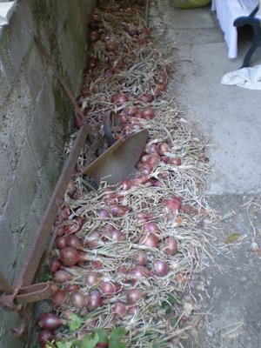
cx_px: 130
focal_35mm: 38
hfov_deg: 37.7
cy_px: 174
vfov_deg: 49.0
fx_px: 382
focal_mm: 6.3
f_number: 3.1
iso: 173
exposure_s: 1/36.6
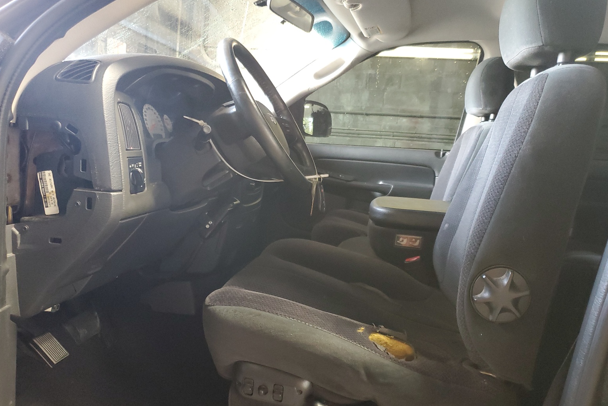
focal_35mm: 28
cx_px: 306
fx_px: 473
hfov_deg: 65.5
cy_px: 199
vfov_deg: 46.4
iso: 327
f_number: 1.5
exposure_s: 1/40
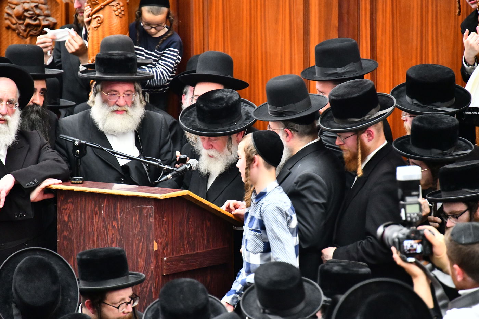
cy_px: 160
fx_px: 3991
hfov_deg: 6.9
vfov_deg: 4.6
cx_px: 240
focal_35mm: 300
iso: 6400
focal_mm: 300
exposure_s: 1/160
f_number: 5.6
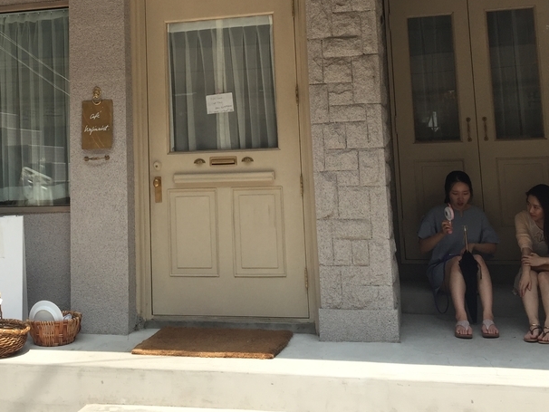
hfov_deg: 38.6
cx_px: 202
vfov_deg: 29.1
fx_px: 777
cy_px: 86
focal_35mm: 49
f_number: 2.2
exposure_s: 1/1014
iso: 32
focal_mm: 4.15
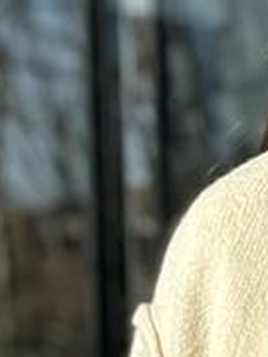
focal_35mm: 356
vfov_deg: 5.4
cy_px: 739
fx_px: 3675
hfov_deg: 4.1
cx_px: 647
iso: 64
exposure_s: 1/1490
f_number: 1.78
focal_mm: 6.76
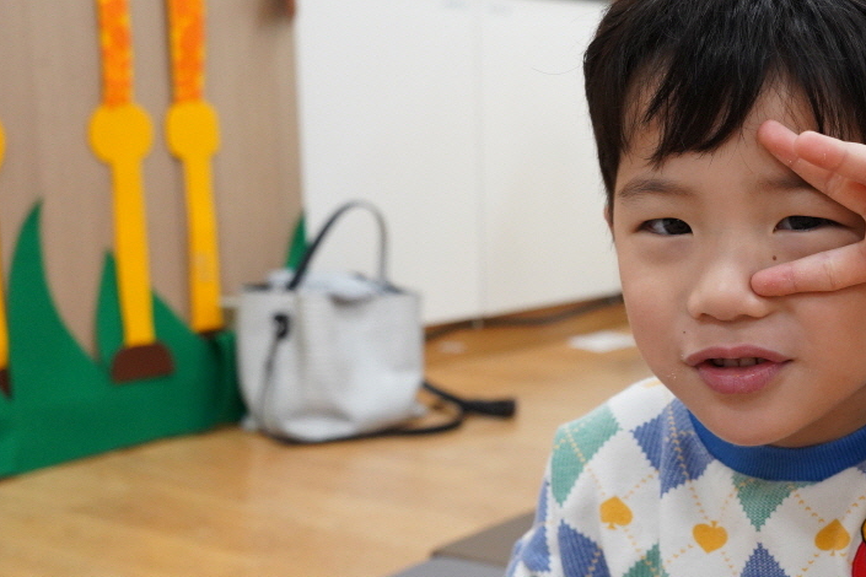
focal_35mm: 59
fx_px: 1419
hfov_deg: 32.2
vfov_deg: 23.0
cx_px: 791
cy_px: 352
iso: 2500
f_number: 5.6
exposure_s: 1/80
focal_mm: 32
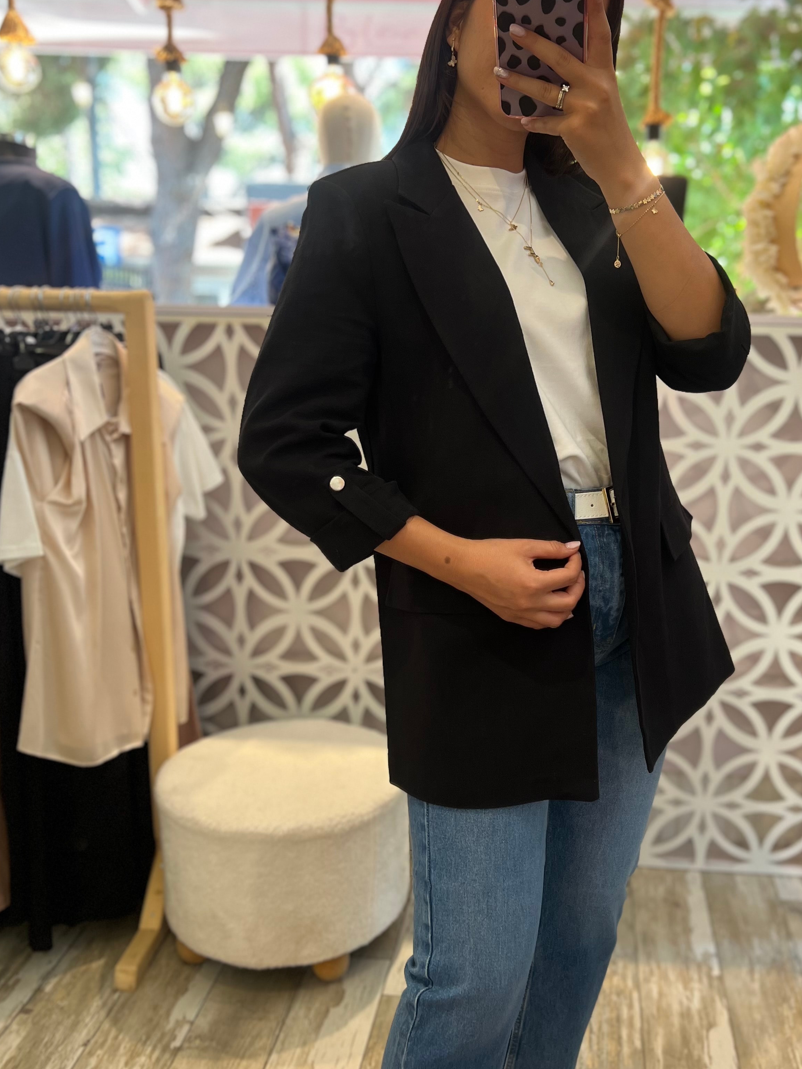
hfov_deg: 41.6
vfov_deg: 54.0
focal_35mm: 34
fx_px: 1050
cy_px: 539
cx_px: 483
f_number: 1.5
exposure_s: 1/121
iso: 100
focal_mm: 5.7
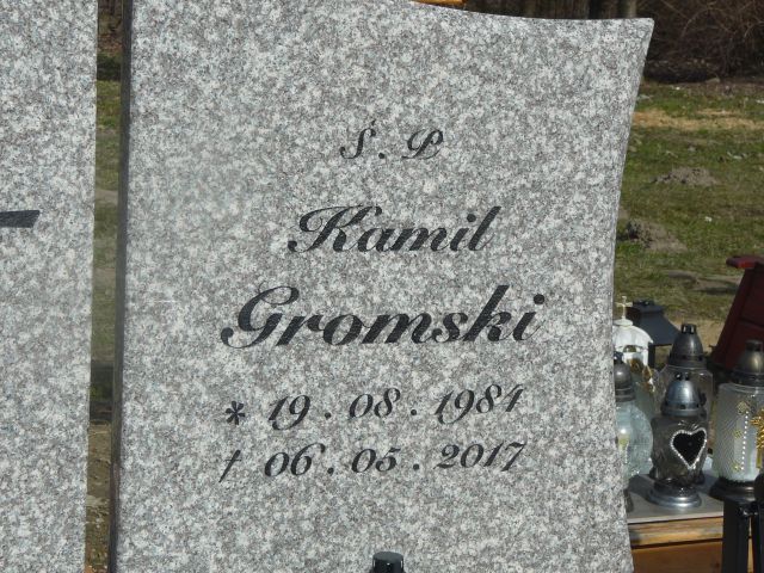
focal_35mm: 95
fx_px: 2097
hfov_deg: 20.7
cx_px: 382
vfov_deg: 15.6
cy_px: 286
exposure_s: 1/500
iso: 80
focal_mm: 14.1
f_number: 6.3
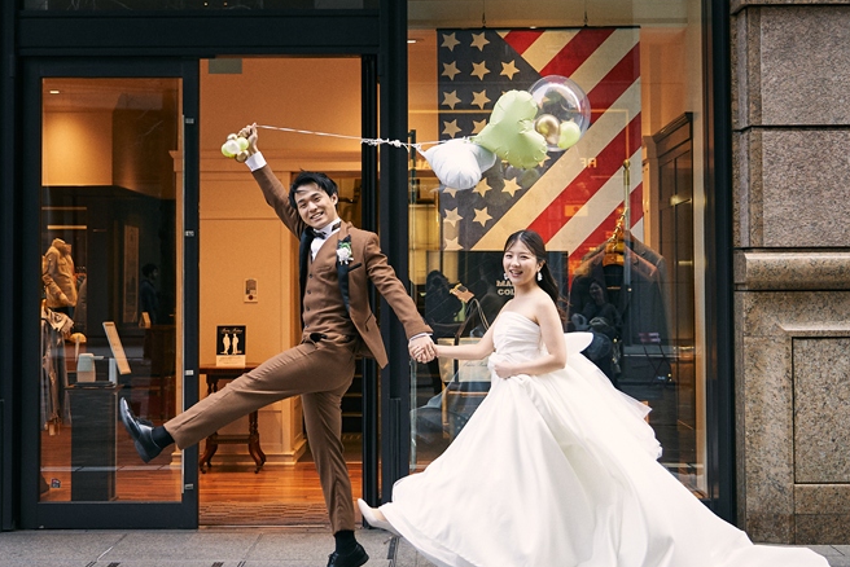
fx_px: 1512
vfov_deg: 21.2
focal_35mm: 64
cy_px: 221
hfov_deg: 31.4
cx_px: 426
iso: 640
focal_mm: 41
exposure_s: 1/250
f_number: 4
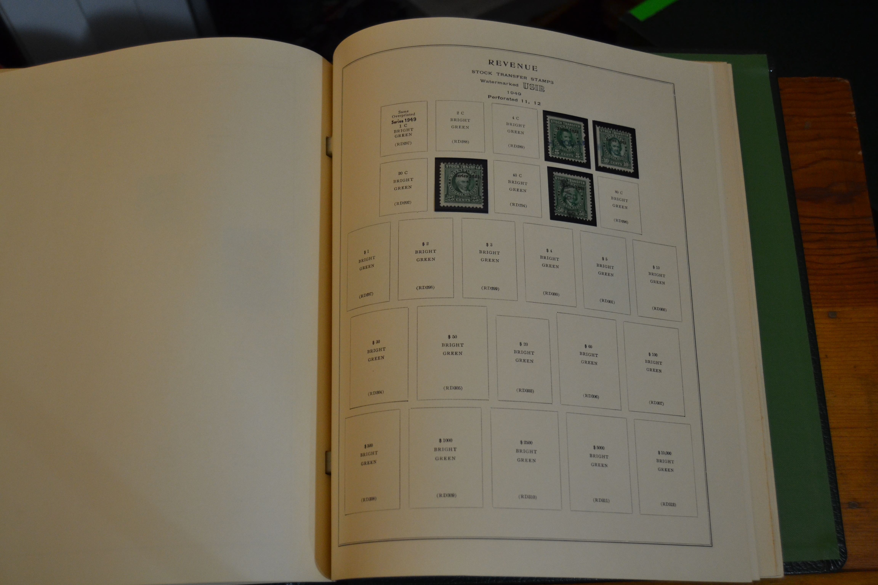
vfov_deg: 34.2
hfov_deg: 49.6
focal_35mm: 39
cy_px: 292
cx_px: 439
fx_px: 951
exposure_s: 1/60
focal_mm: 26
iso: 900
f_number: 4
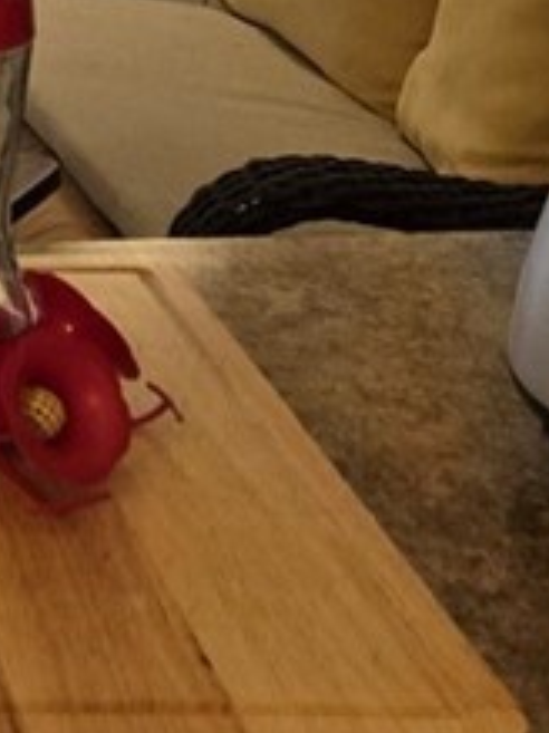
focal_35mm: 126
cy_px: -305
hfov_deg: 10.0
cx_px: -847
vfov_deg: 14.7
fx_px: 2667
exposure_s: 1/120
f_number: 1.8
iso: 400
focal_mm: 5.4
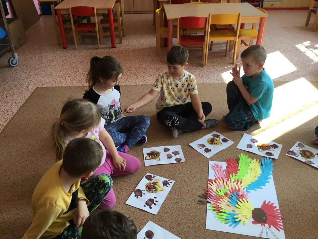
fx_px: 285
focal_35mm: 31
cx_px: 159
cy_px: 120
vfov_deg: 45.5
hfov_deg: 58.3
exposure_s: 1/100
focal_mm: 3.3
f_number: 2.4
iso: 40
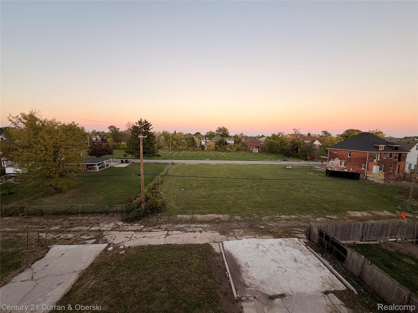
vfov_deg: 85.7
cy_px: 156
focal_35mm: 14
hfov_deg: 102.1
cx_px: 209
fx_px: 169
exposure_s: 1/121
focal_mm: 2.22
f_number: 2.2
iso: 80
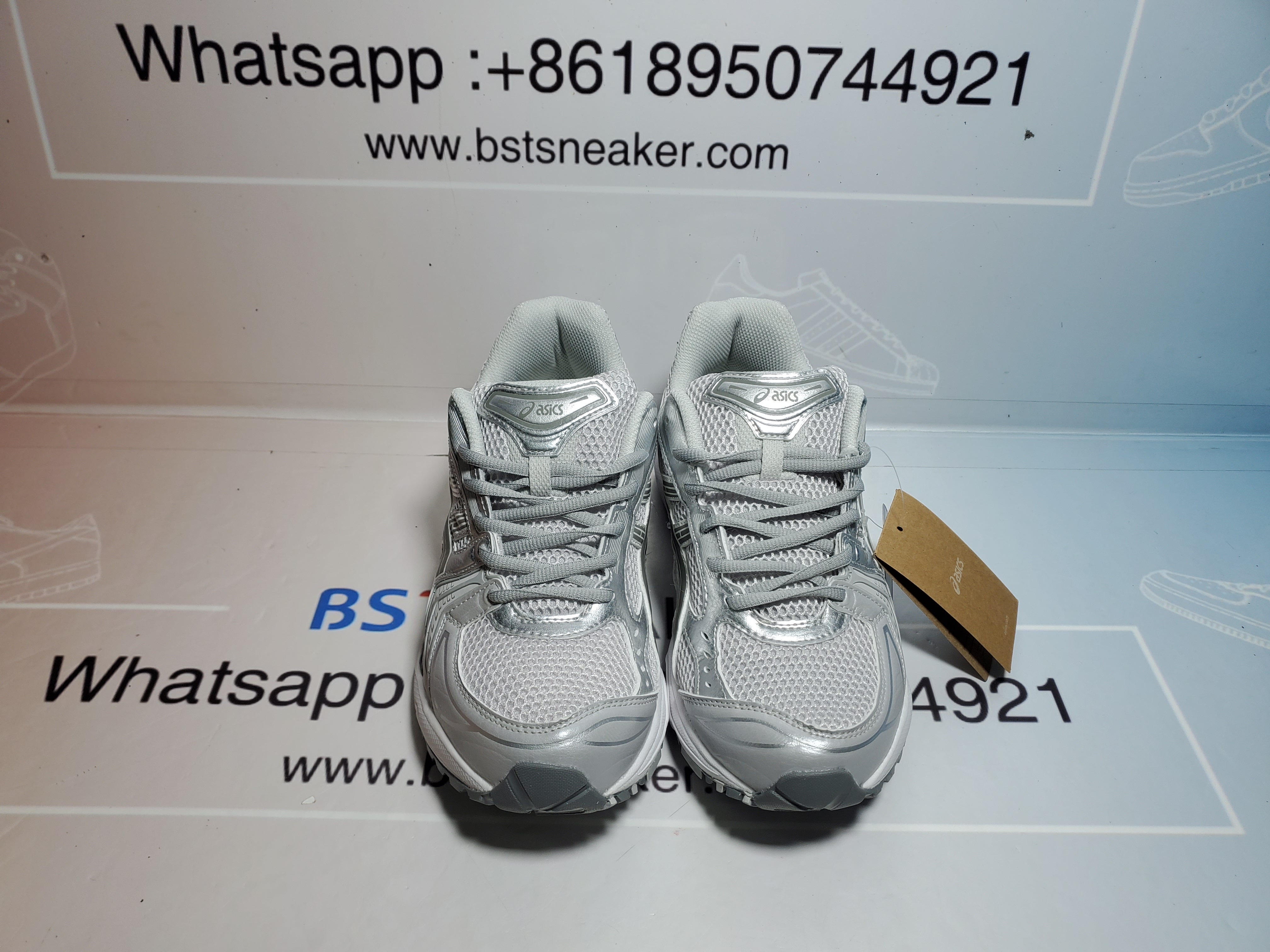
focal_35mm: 26
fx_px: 954
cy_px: 476
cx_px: 635
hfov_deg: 67.3
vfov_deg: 53.1
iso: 50
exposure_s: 1/667
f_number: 1.5
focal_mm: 4.3
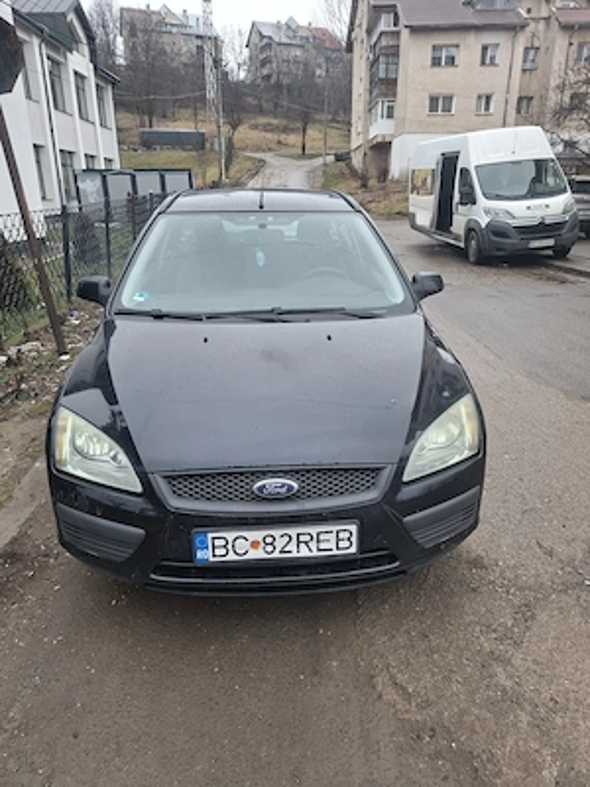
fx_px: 523
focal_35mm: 23
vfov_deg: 73.9
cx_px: 295
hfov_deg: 58.9
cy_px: 394
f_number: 1.8
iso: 50
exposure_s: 1/149
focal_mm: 5.54
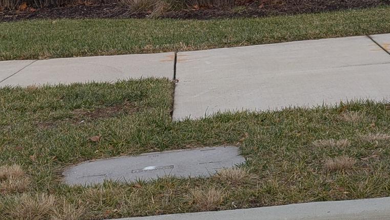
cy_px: -83
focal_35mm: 108
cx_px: 247
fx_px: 1117
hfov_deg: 19.8
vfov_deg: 10.9
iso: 23
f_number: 1.68
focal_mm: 6.9
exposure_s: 1/716
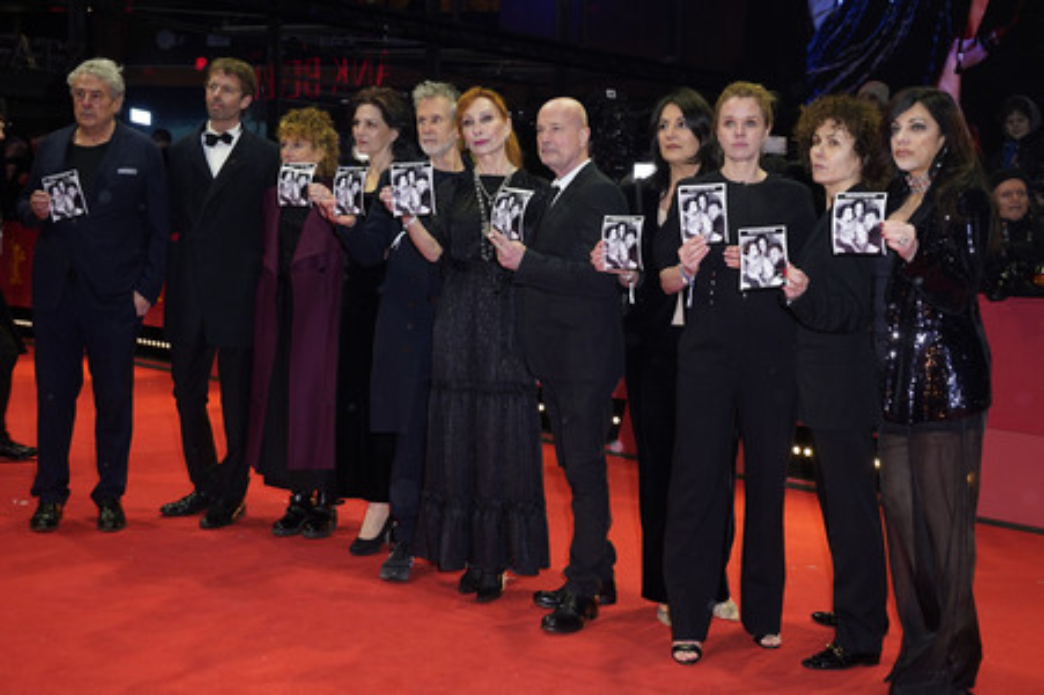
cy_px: 348
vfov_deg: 32.6
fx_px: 1188
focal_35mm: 41
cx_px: 522
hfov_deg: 47.4
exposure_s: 1/160
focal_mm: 41
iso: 800
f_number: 5.6
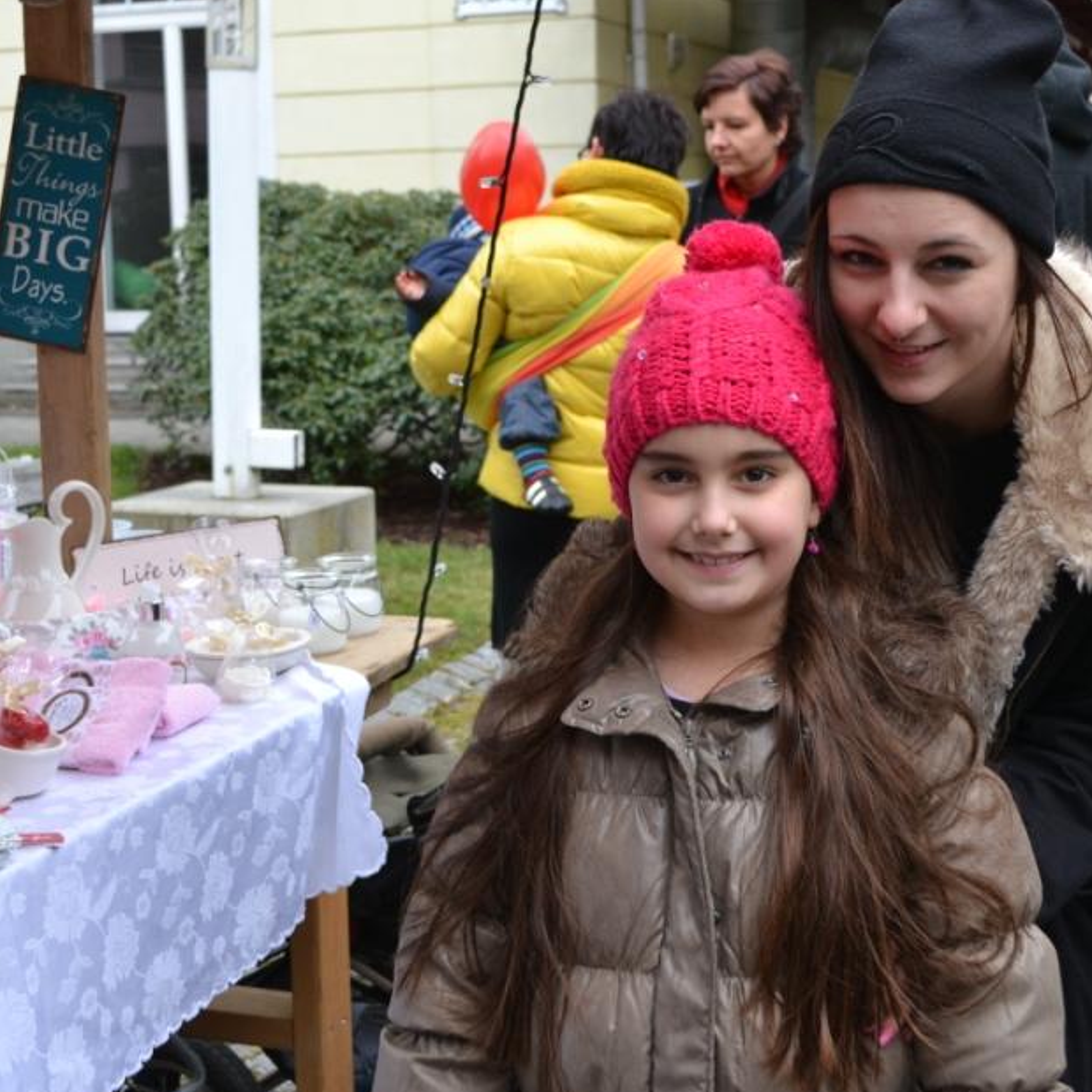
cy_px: 508
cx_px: 562
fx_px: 2106
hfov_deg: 29.1
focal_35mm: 59
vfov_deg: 29.1
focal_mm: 28
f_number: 5
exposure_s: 1/100
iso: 400
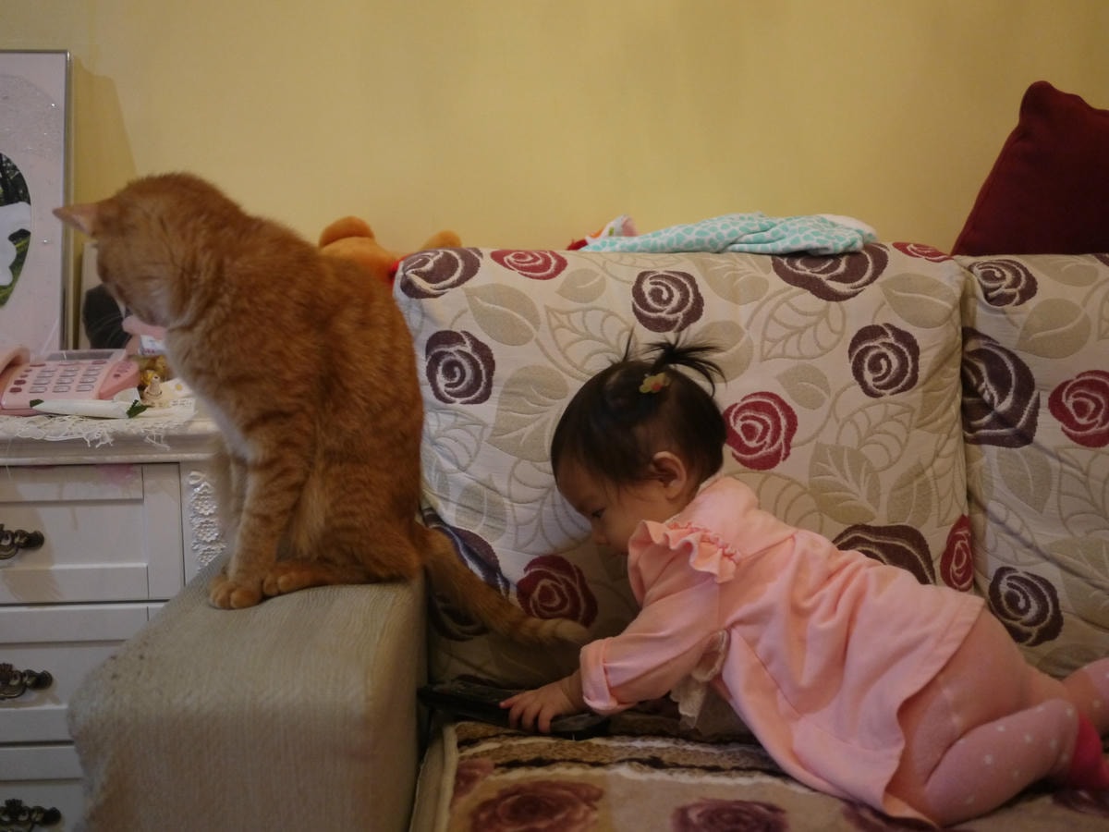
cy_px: 416
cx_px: 554
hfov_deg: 46.8
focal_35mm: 40
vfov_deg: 36.0
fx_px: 1281
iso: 800
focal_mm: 20
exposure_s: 1/80
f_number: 1.7
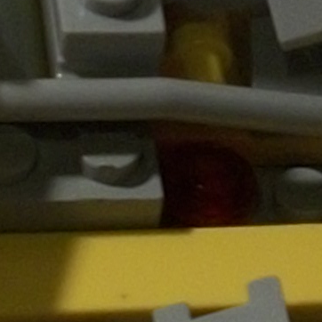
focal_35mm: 313
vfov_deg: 5.6
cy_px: 170
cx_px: 162
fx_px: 3294
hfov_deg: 5.6
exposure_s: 1/30
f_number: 3.1
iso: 131
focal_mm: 6.3
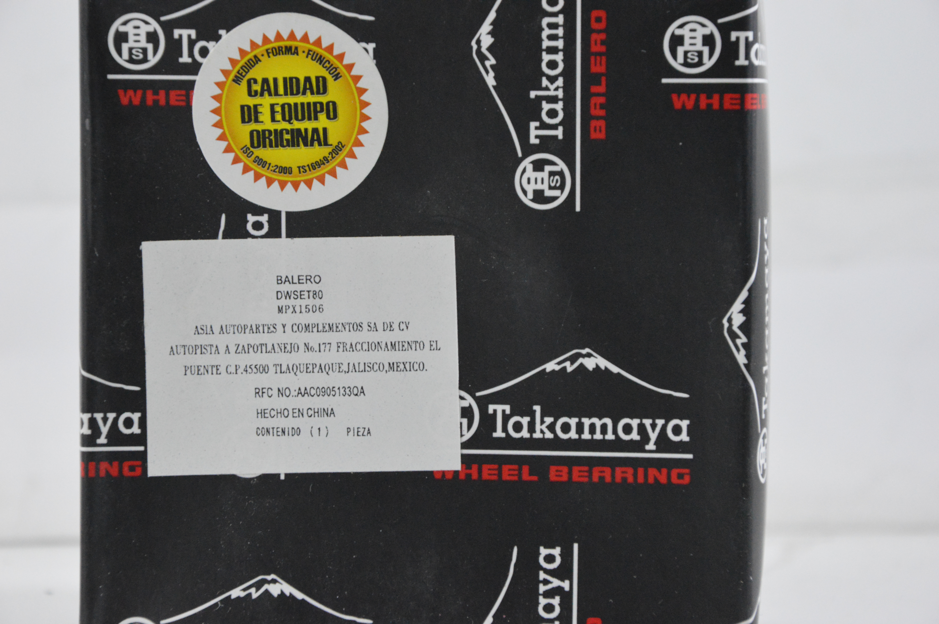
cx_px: 470
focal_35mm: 158
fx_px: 4104
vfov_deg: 8.7
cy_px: 312
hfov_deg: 13.1
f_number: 8
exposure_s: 1/100
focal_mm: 105
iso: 3200
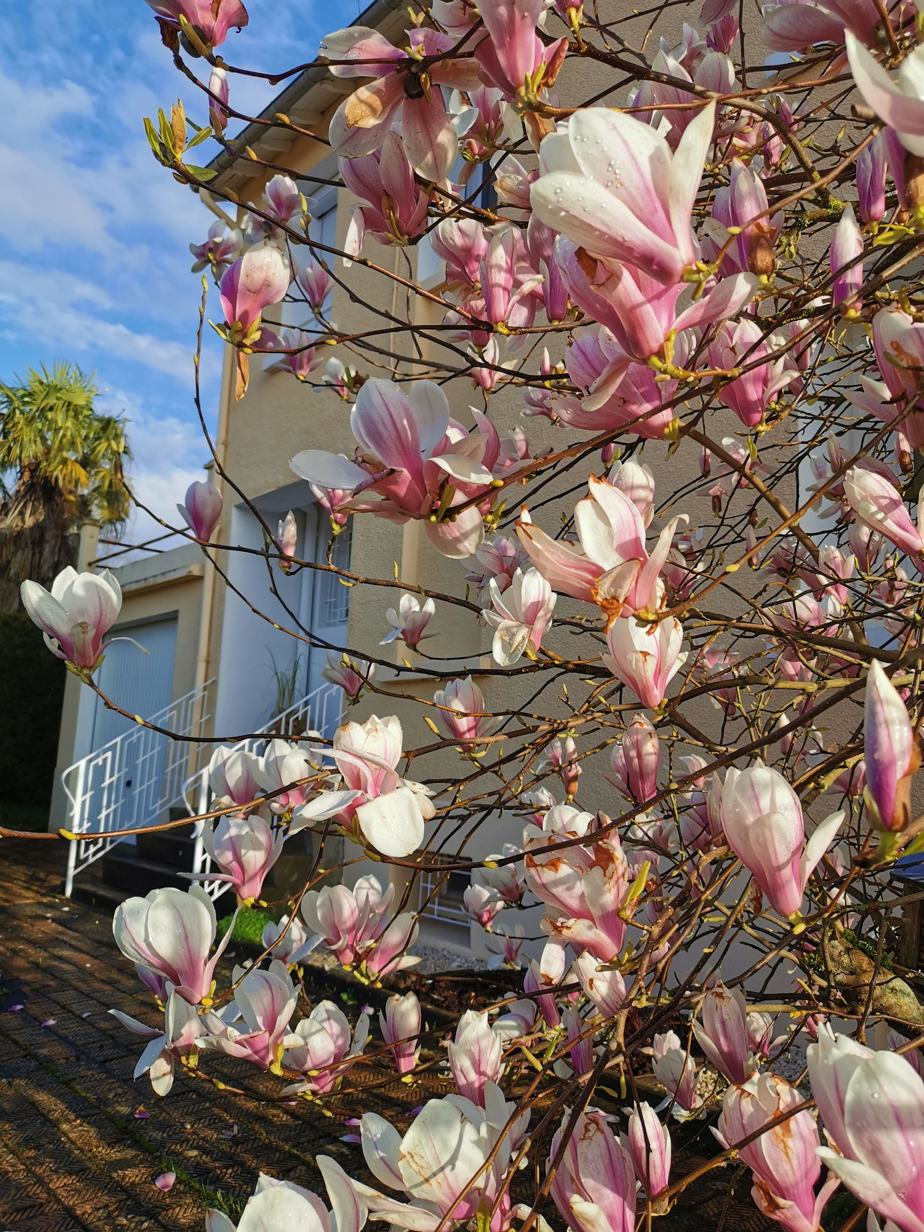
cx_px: 462
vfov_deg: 65.3
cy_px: 616
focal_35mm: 27
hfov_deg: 51.4
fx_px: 961
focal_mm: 5.58
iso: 50
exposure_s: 1/2625
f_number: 1.8
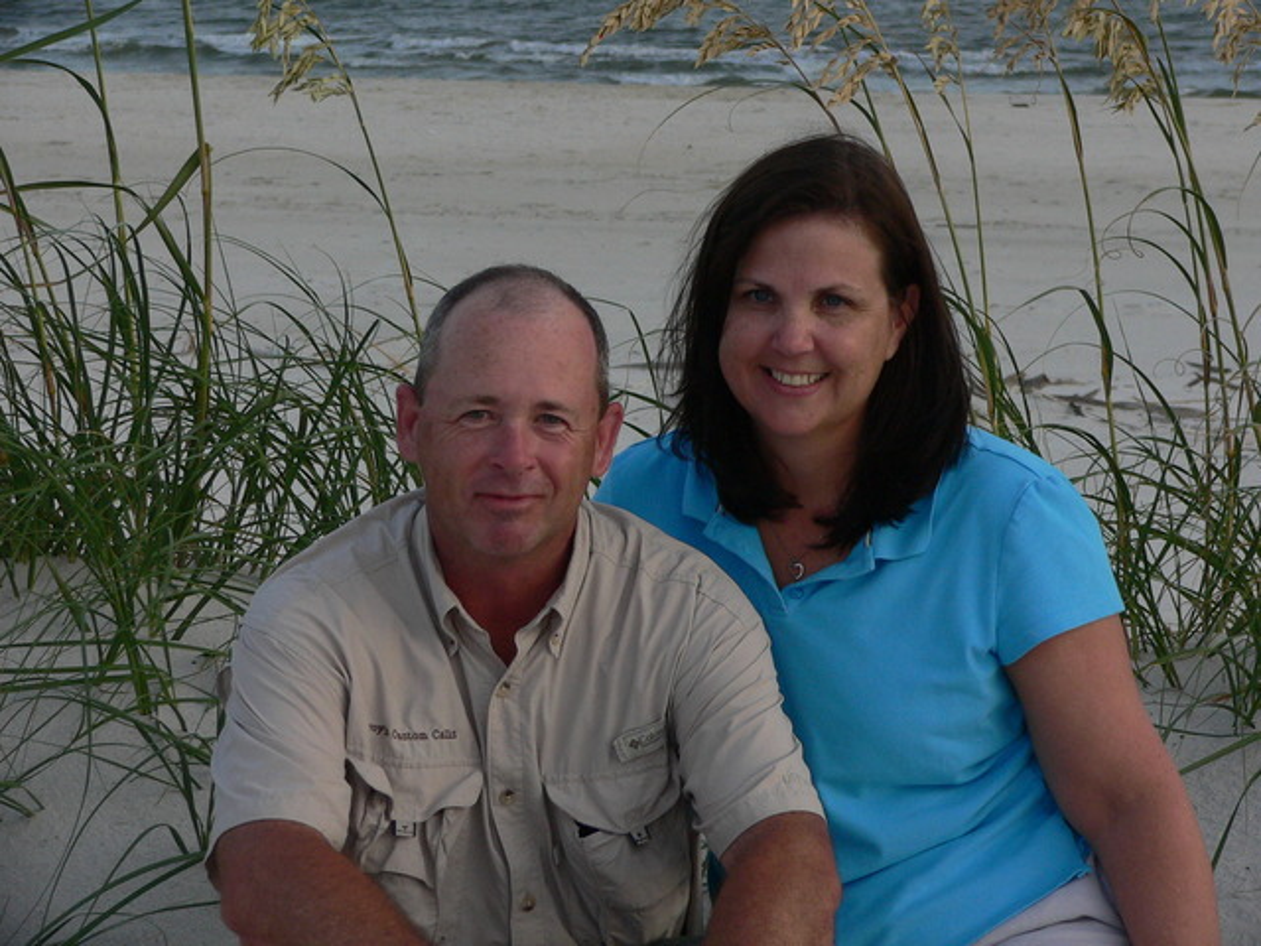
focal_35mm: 107
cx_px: 630
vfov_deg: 13.8
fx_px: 3898
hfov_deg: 18.4
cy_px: 473
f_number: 2.8
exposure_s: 1/250
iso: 100
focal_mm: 14
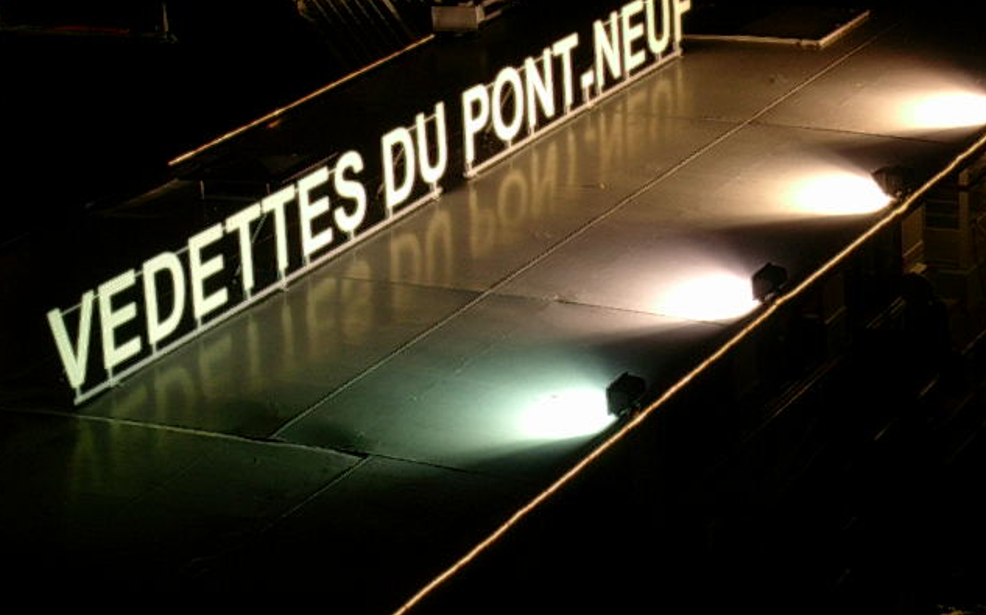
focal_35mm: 119
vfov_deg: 11.0
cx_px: 491
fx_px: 3196
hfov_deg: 17.5
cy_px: 243
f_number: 4.8
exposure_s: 1/5.4
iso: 70
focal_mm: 16.8
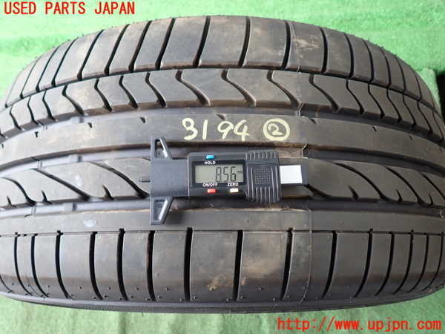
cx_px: 222
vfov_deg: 54.9
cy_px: 167
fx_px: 321
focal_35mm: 25
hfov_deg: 69.4
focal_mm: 4.5
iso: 200
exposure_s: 1/30
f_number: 2
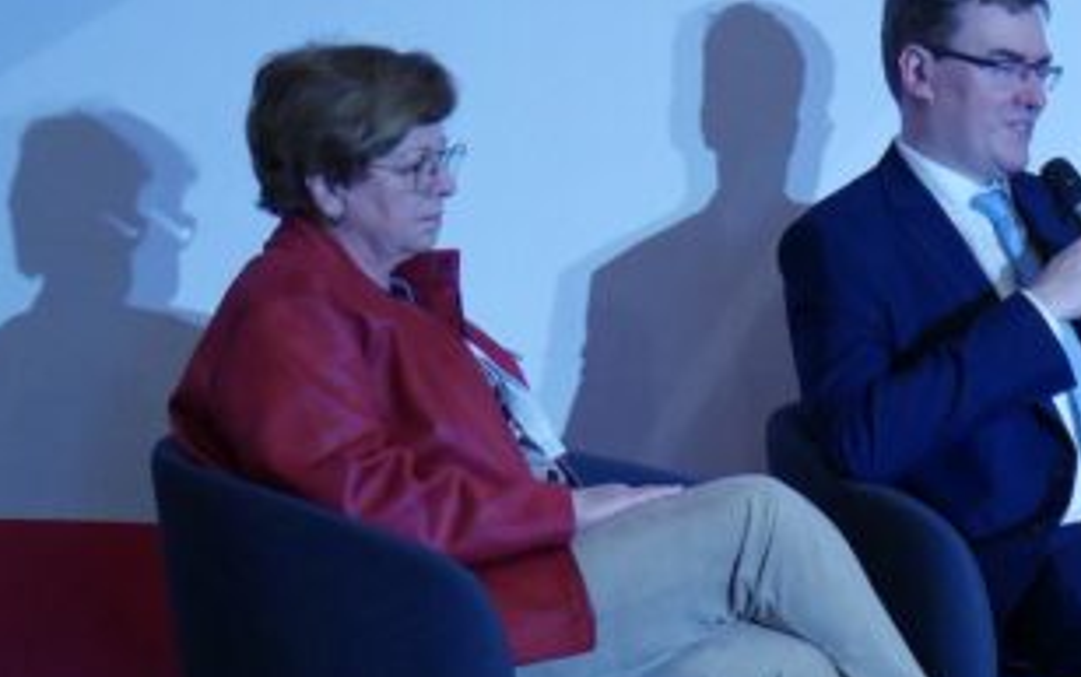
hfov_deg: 13.3
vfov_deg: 8.9
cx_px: 1653
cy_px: 331
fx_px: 4363
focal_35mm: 148
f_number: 4.6
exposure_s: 1/60
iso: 1250
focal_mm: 21
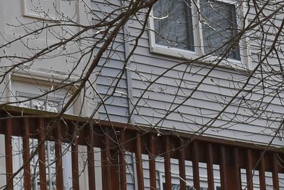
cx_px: -104
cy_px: 3
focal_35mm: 191
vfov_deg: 7.2
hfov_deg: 10.5
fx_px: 1508
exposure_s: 1/250
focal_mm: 30
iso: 125
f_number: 8
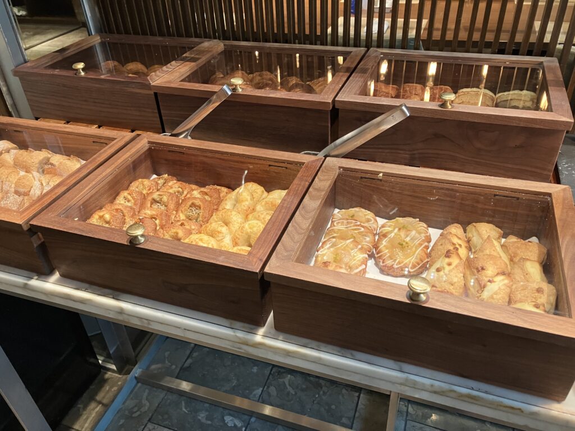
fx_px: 465
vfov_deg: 49.7
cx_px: 288
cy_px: 216
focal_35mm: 28
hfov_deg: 63.4
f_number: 1.8
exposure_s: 1/50
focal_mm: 3.99
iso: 160
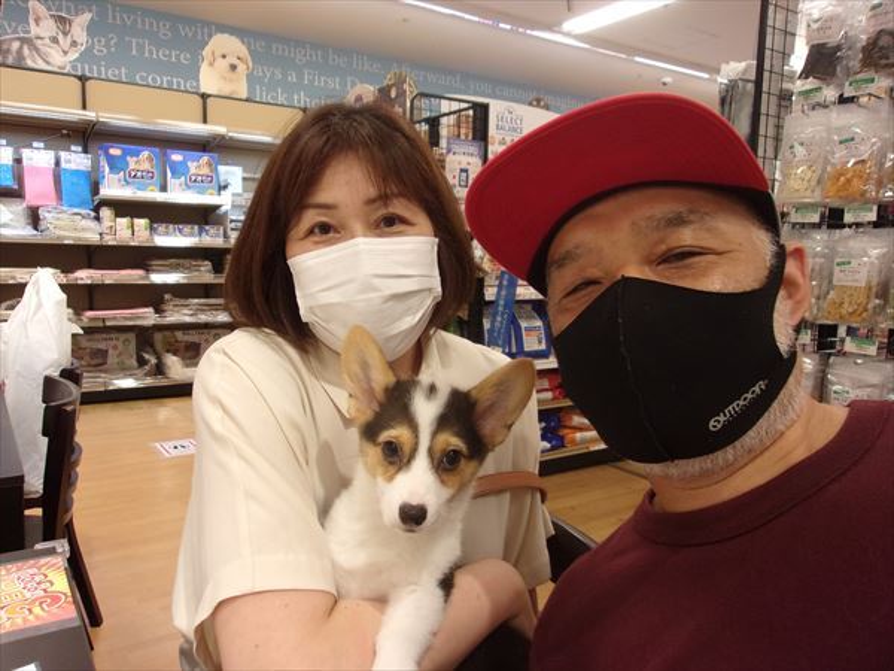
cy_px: 336
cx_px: 447
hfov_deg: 65.3
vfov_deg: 51.4
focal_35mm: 27
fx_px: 697
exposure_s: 1/34
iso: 164
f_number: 3
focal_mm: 4.9
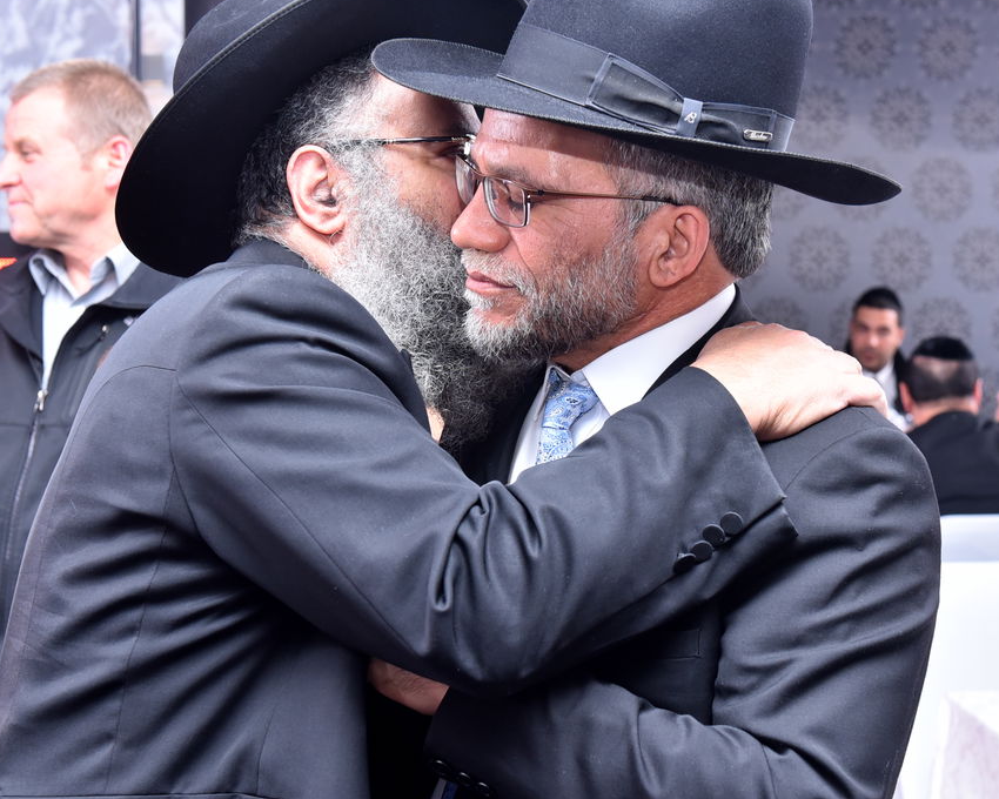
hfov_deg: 27.9
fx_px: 2011
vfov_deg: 22.5
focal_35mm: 68
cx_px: 578
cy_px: 390
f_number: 5
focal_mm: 44
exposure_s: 1/125
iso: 1000
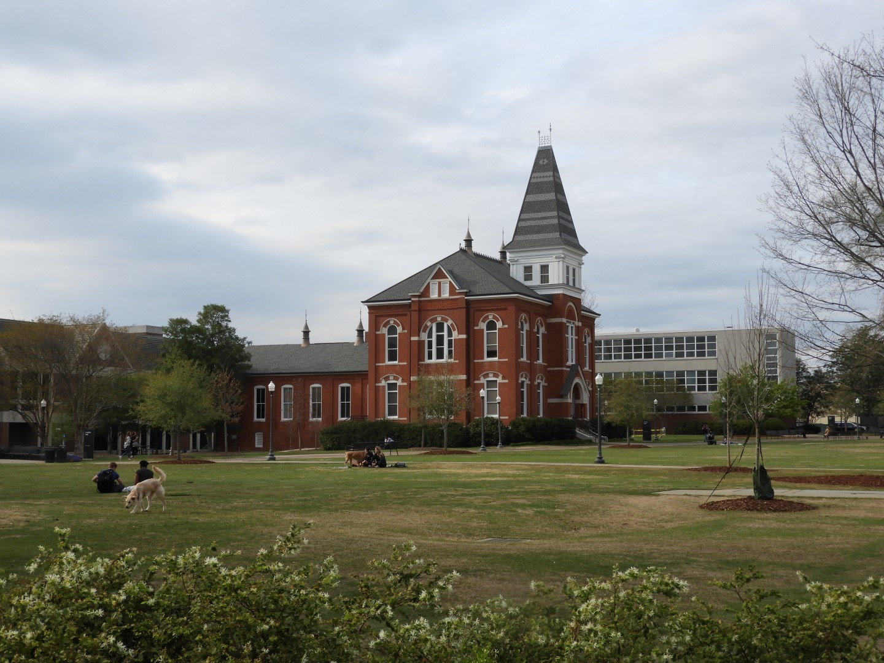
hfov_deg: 38.2
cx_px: 442
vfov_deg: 29.1
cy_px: 332
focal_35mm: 50
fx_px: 1277
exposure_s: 1/640
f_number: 4
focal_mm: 9
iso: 100
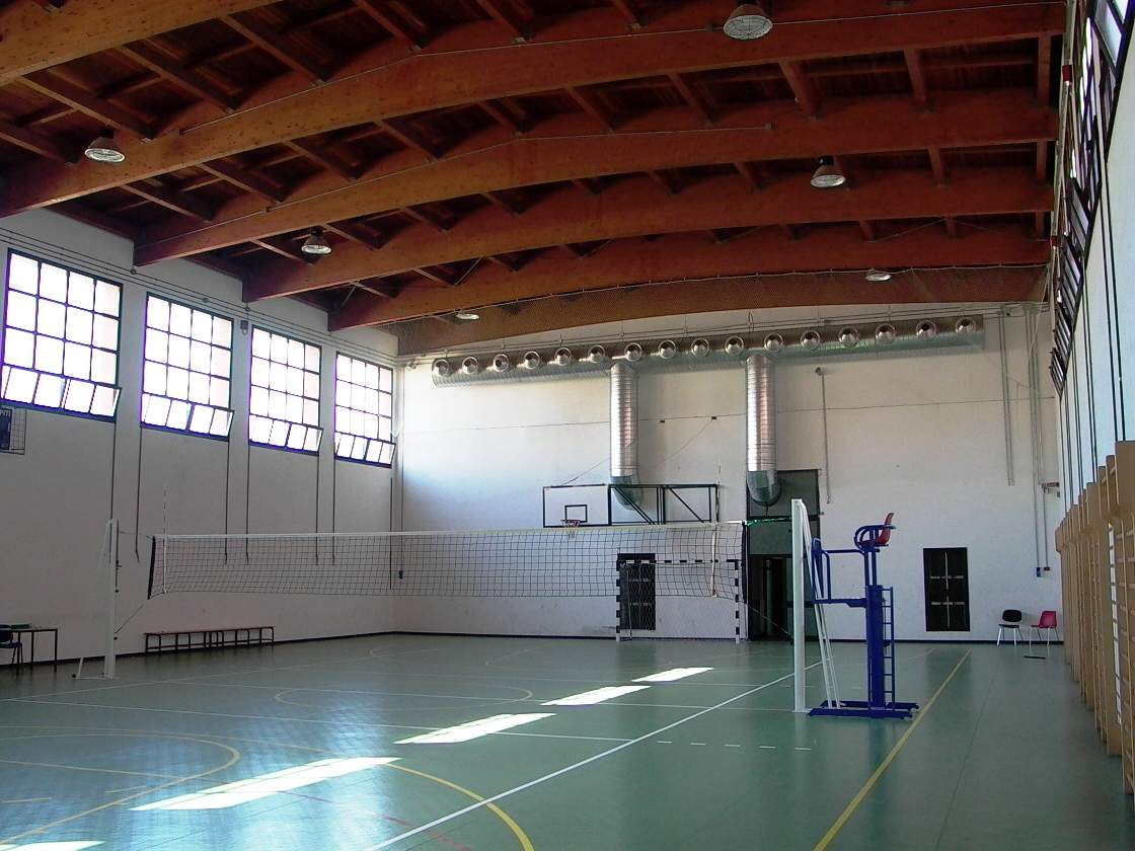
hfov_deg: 55.4
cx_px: 568
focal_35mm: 33
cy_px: 426
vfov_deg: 42.9
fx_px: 1082
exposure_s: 1/65.2
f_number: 2.04
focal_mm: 7.13
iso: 100
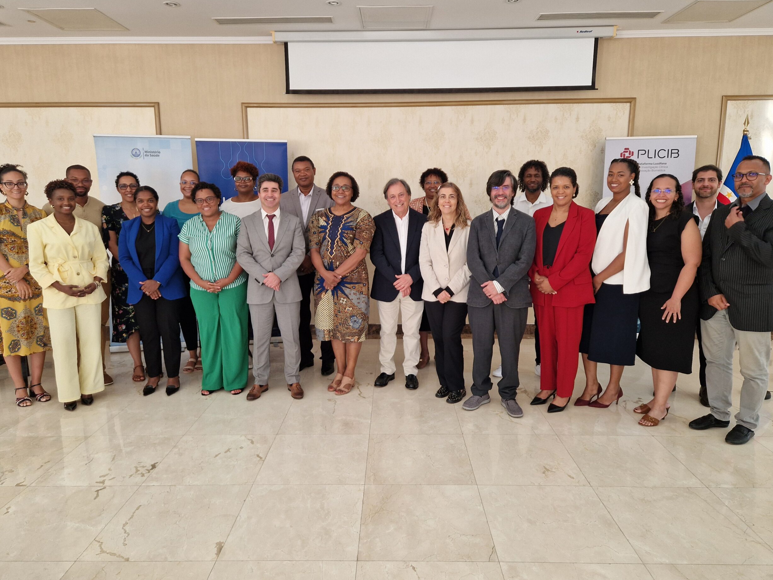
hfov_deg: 71.6
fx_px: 536
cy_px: 281
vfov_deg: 56.8
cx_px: 393
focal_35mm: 24
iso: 160
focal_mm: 5.4
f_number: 1.8
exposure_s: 1/100
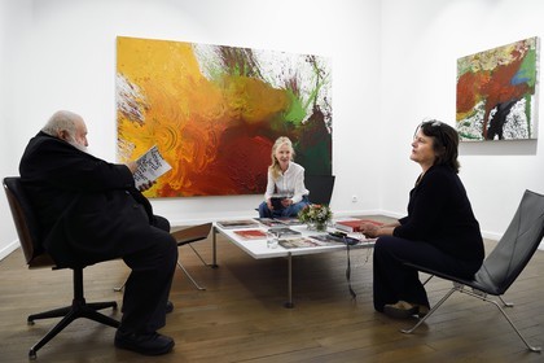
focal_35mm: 24
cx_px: 272
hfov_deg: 73.7
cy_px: 182
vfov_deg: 53.1
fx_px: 363
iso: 1600
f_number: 5.6
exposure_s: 1/80
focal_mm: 24
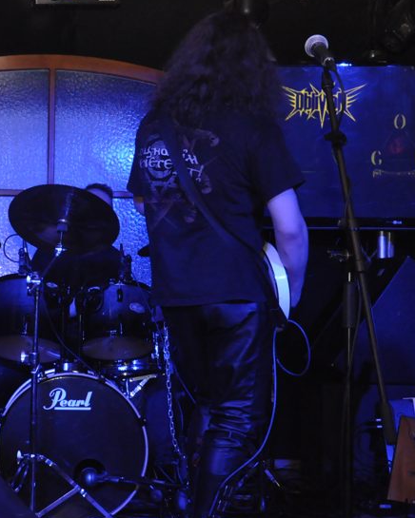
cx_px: -19
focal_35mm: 74
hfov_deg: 19.9
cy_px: 236
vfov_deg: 25.7
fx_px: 1136
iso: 2000
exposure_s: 1/250
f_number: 4
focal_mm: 28
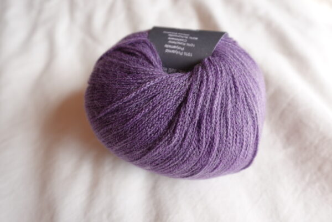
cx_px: 166
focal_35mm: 18
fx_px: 166
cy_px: 111
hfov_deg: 90.0
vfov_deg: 67.4
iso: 125
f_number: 1.8
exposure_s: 1/200
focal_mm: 6.9
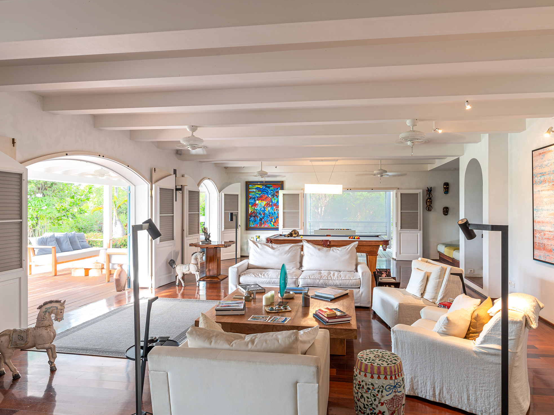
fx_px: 352
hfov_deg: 76.3
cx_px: 295
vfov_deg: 61.1
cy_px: 207
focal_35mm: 22
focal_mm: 20
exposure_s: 2
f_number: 11
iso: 100
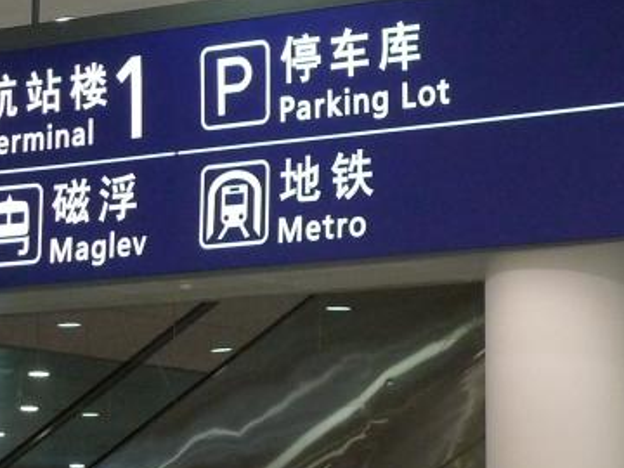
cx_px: 222
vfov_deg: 7.8
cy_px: 97
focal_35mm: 191
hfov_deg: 10.3
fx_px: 3443
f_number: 2.8
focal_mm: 12.8
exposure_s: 1/30
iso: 400
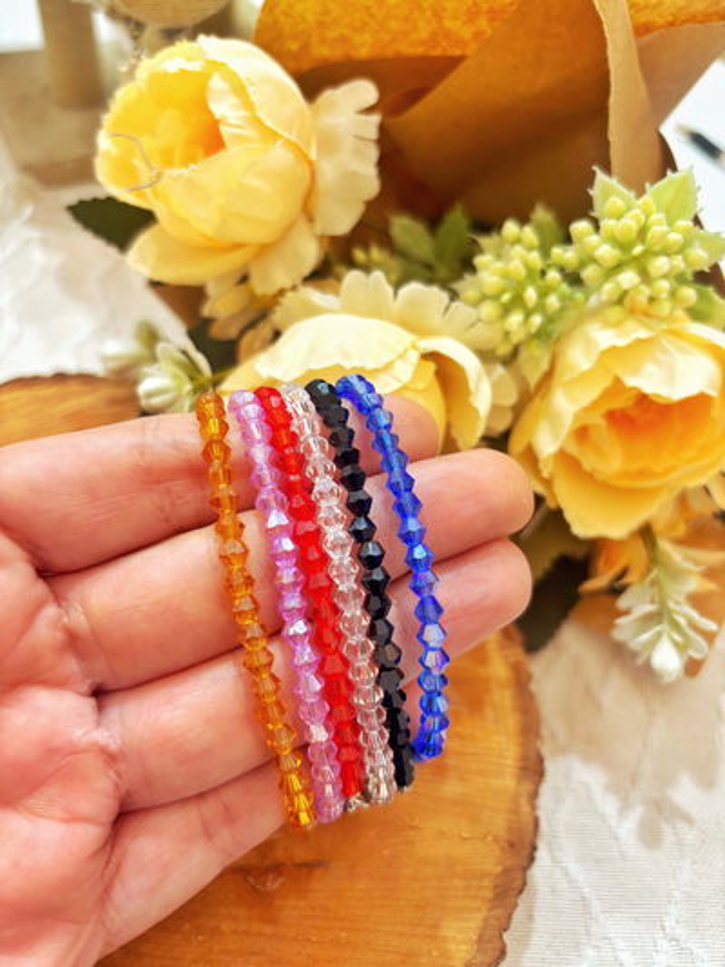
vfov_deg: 67.3
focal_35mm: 26
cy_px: 484
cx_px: 362
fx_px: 726
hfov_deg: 53.1
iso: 80
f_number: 1.6
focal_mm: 5.96
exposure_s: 1/50
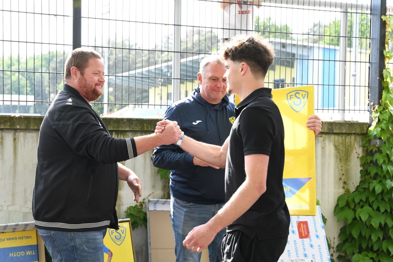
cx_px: 196
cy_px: 131
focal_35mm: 65
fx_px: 709
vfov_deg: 20.9
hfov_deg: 31.0
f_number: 6.3
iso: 2000
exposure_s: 1/800
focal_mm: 65
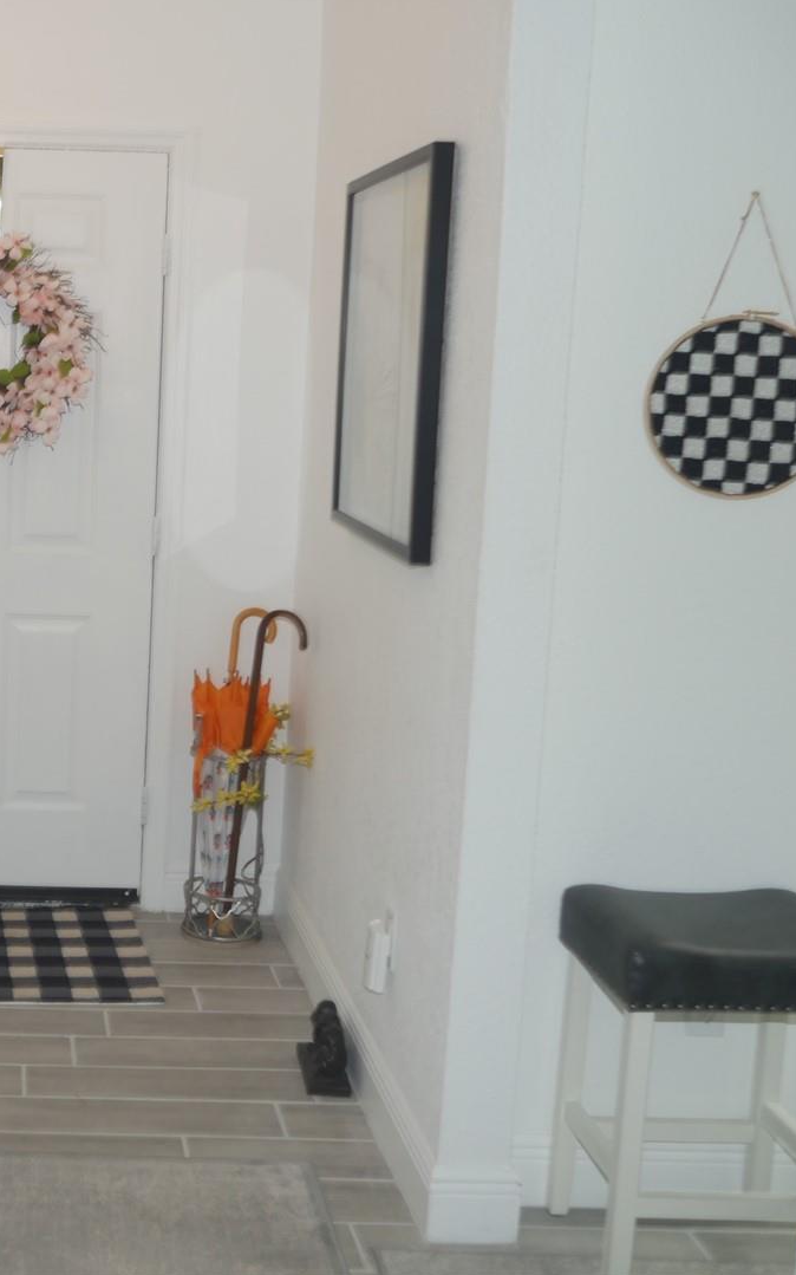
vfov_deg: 45.2
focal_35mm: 44
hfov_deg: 27.6
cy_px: 570
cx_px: 14
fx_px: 1528
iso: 200
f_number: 3.5
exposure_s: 1/40
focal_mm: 14
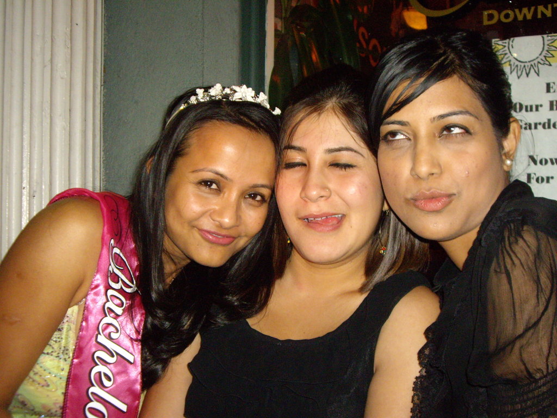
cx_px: 278
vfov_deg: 30.9
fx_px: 756
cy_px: 209
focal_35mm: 47
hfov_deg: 40.4
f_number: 3
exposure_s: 1/50
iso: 400
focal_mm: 7.6
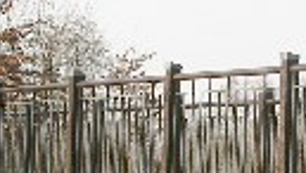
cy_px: 216
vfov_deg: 6.3
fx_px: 1568
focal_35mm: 193
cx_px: 208
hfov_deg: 11.1
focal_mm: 10
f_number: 7.2
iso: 50
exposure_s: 1/82.2
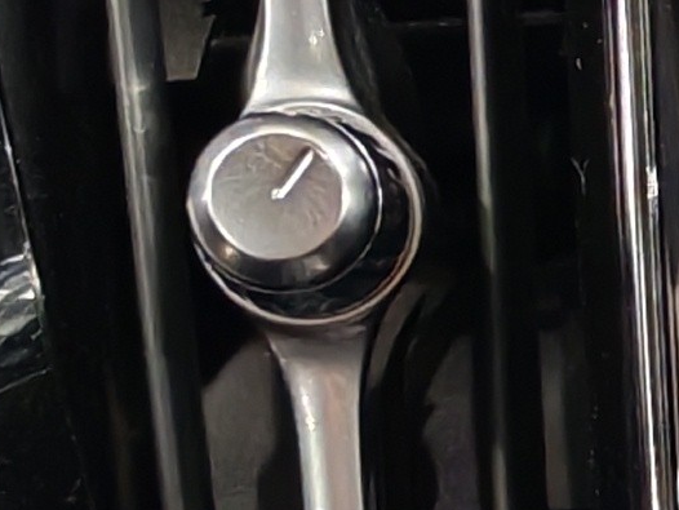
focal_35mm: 249
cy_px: 598
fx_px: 4886
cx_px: 1883
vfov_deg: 5.9
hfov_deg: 7.2
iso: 2000
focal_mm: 6.12
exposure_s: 1/33
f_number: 1.9
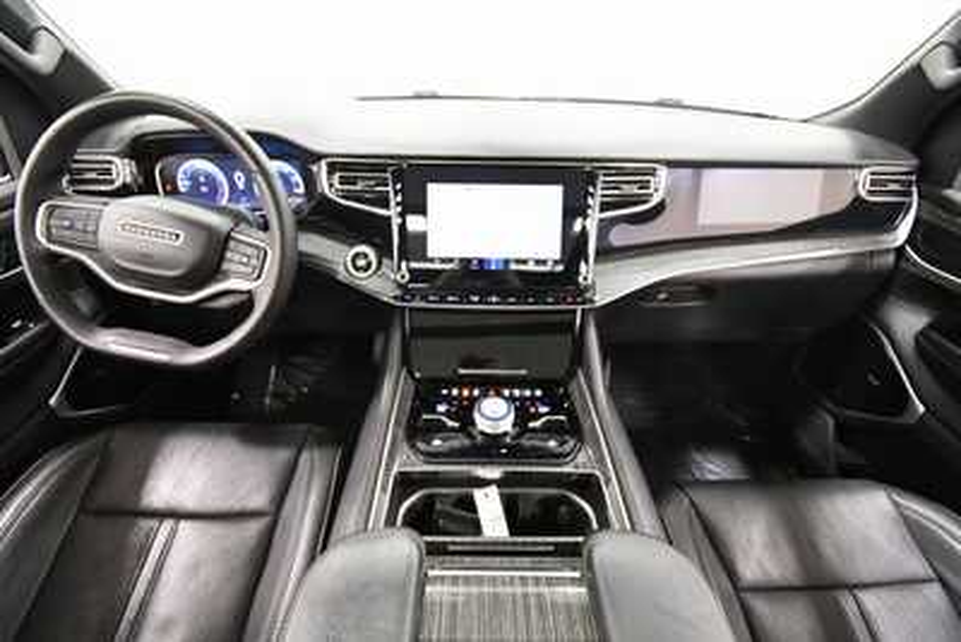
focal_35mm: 15
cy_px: 321
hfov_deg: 100.4
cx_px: 480
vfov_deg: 77.4
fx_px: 401
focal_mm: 10
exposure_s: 1/60
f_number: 4.5
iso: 3600
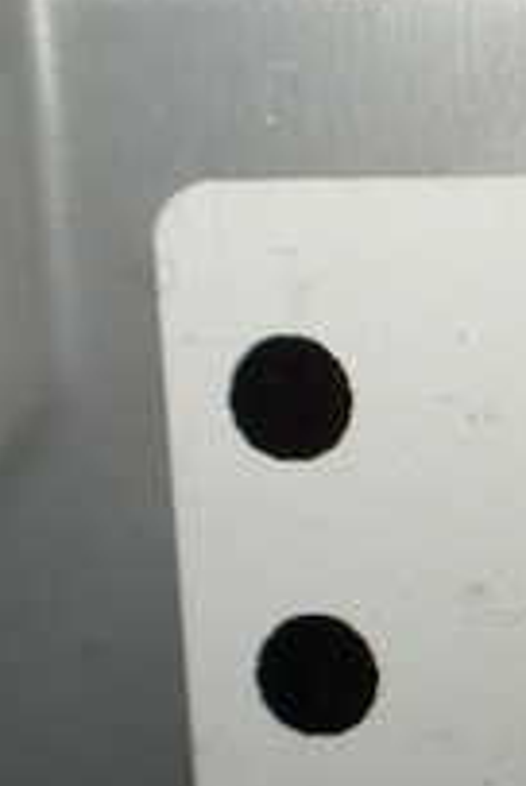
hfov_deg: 12.8
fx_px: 2009
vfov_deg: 21.5
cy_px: 728
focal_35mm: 92
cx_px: 1087
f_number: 3.2
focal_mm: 5.4
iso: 100
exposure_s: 1/200
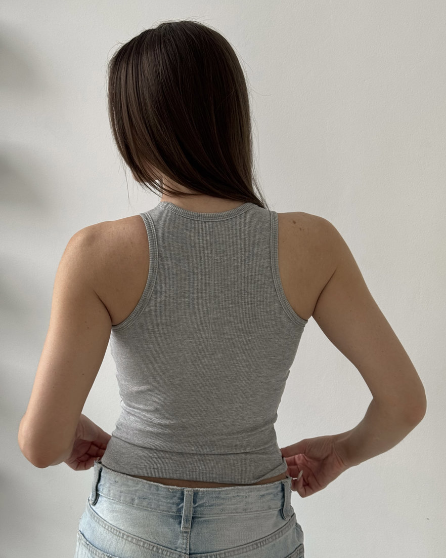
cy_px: 260
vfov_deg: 36.6
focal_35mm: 51
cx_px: 219
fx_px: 841
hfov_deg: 29.7
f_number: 1.78
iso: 50
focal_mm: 6.76
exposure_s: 1/145
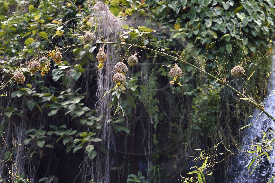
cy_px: 92
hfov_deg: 10.3
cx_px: 138
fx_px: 1527
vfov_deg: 6.9
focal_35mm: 200
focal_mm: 200
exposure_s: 1/320
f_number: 6.3
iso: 400
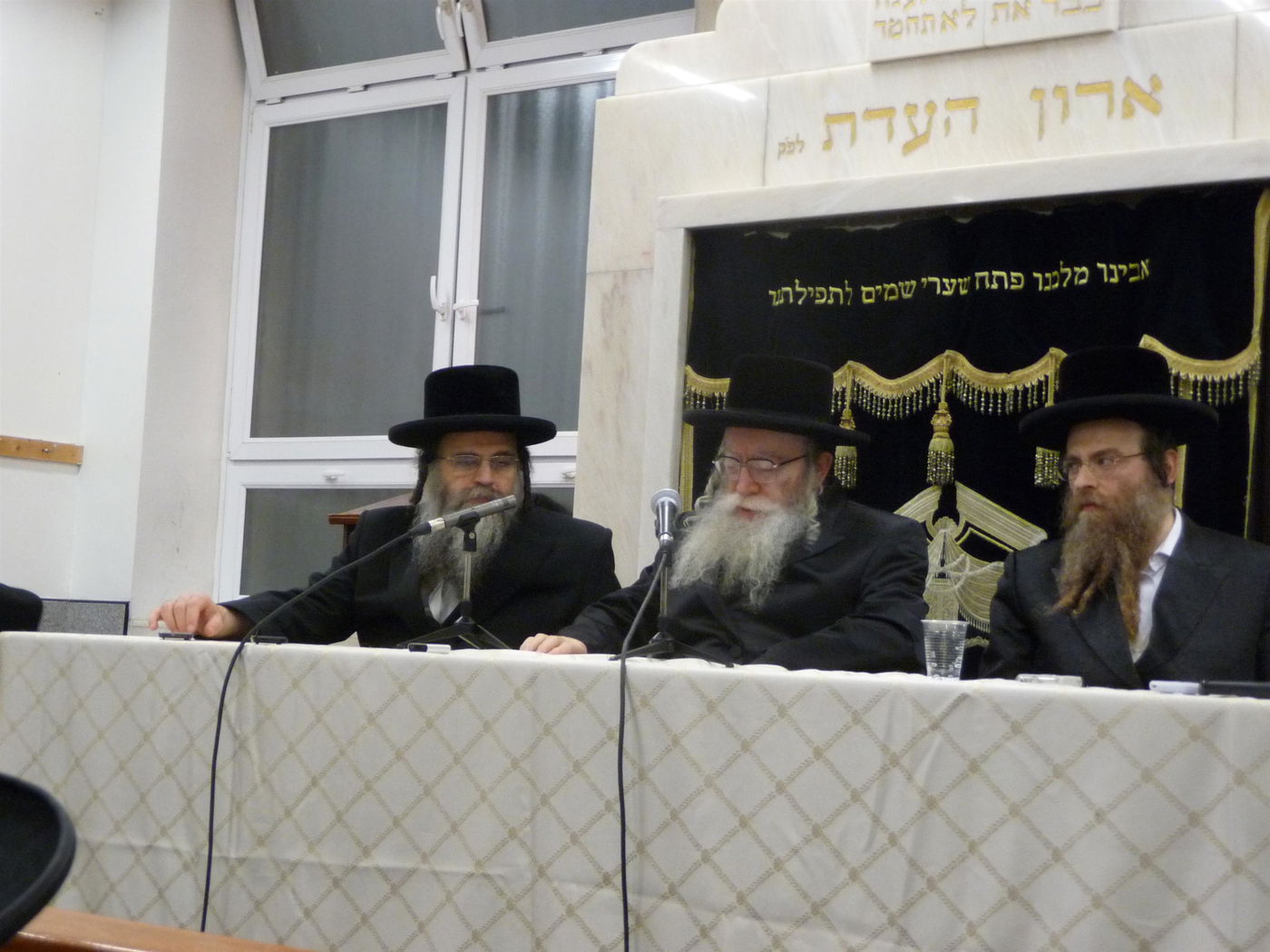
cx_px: 635
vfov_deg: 25.2
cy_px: 476
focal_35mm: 58
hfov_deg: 33.2
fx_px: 2128
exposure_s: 1/30
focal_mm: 9.8
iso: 400
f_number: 4.4
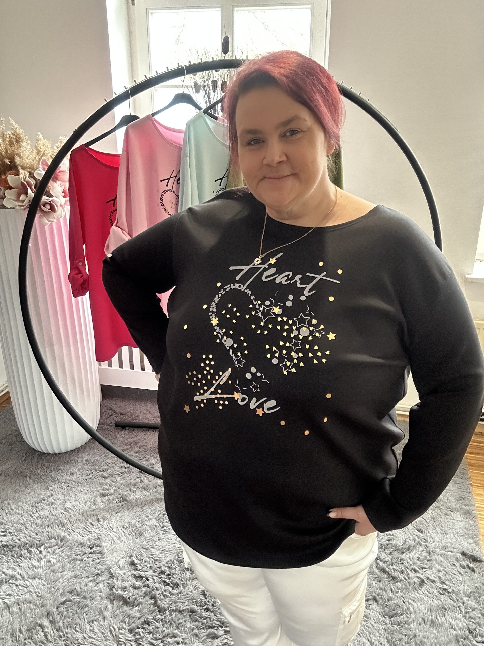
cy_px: 323
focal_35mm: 30
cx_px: 242
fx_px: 559
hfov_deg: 46.8
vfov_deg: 60.0
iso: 320
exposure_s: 1/50
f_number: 1.9
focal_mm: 2.69
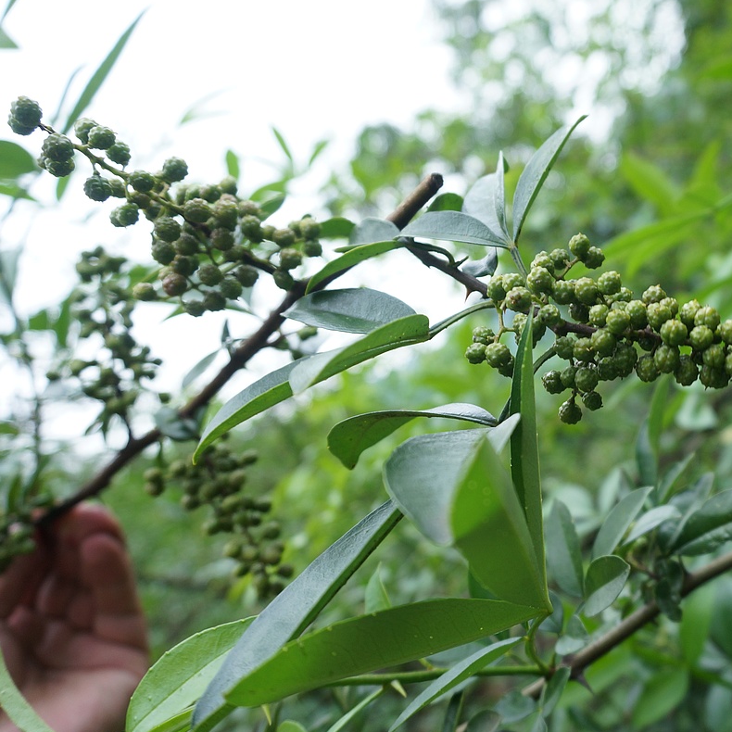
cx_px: 578
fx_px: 790
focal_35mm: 33
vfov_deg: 49.7
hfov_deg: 47.2
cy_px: 383
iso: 200
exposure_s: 1/60
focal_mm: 16
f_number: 4
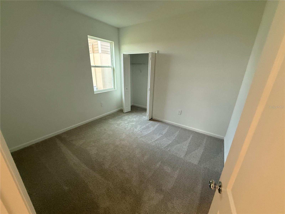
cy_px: 107
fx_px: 115
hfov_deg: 102.1
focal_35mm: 14
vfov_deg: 85.7
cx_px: 142
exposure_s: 1/60
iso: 500
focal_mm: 2.22
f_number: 2.2
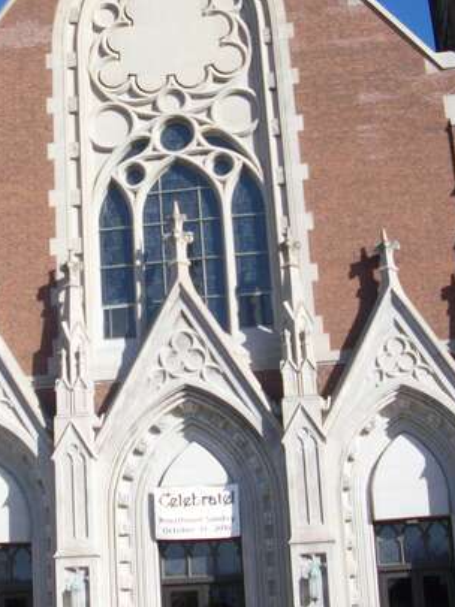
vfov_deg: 28.2
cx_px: 154
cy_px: 333
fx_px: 1211
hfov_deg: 21.2
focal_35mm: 69
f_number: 3.1
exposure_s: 1/1000
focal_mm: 6.3
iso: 80
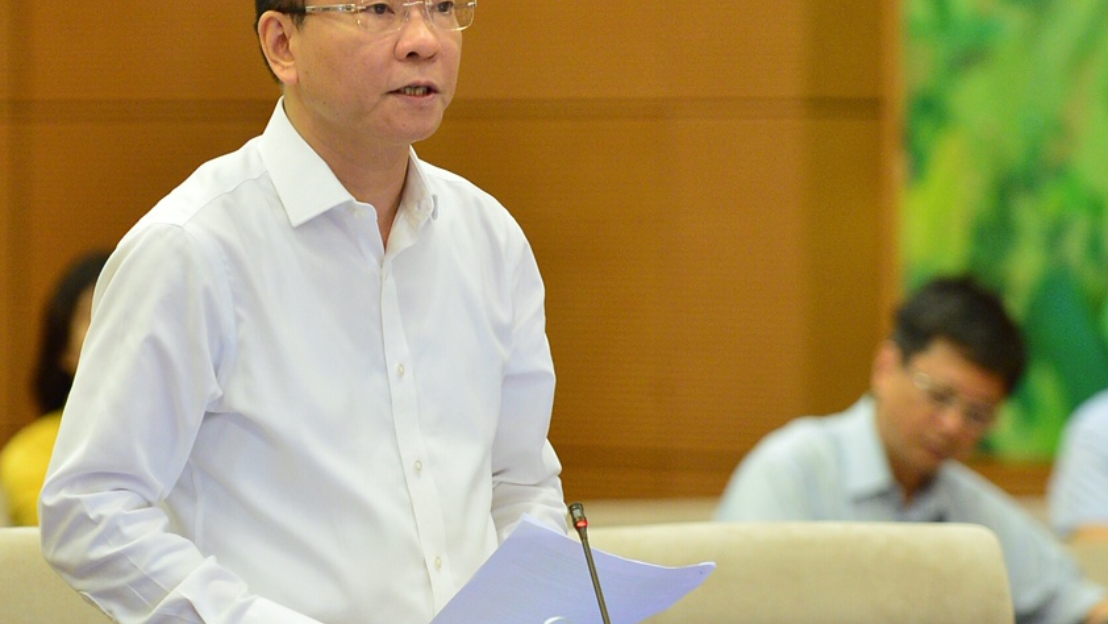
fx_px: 10461
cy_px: 166
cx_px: 522
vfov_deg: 3.4
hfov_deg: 6.1
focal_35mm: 356
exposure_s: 1/160
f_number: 3.5
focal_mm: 155
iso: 2500
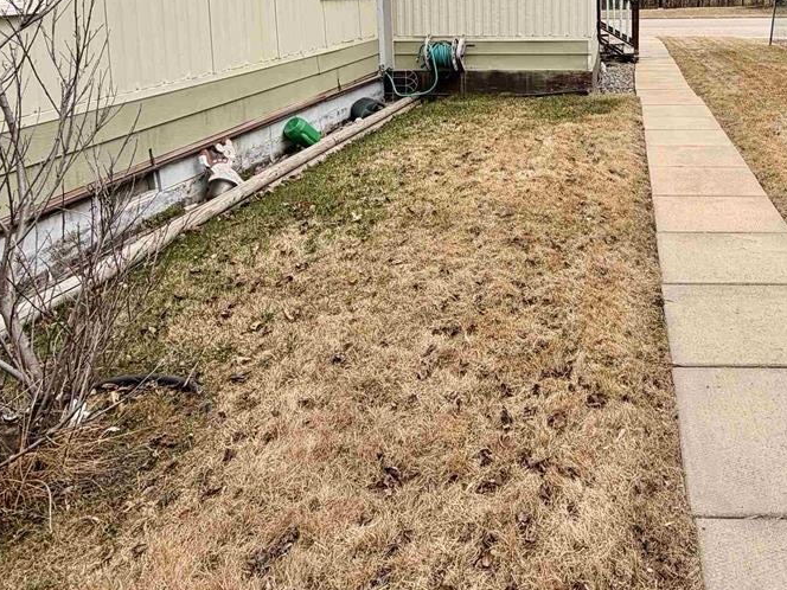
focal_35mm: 27
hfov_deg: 60.9
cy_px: 50
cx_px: 610
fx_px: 614
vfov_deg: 46.0
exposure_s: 1/770
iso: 25
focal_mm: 2.22
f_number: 2.2
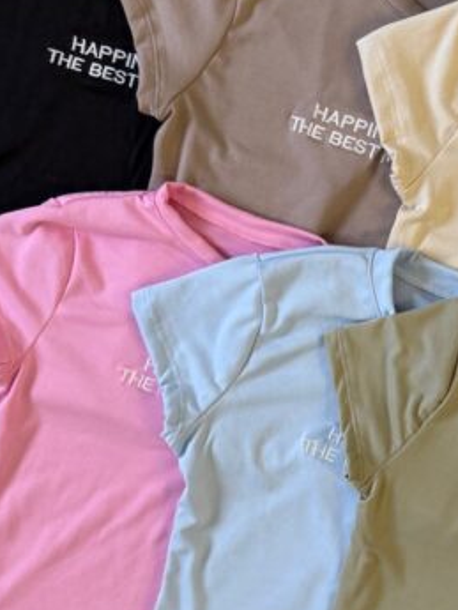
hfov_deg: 27.2
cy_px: 344
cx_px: 440
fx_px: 899
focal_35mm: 51
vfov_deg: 37.4
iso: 200
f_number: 1.78
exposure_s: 1/109
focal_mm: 6.76
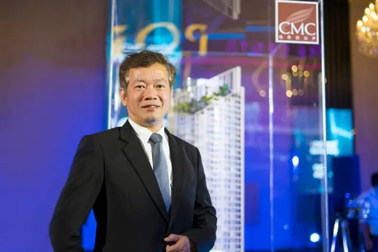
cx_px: 189
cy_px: 126
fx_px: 525
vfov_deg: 27.0
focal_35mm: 50
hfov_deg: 39.6
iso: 1000
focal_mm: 50
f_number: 1.8
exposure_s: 1/100
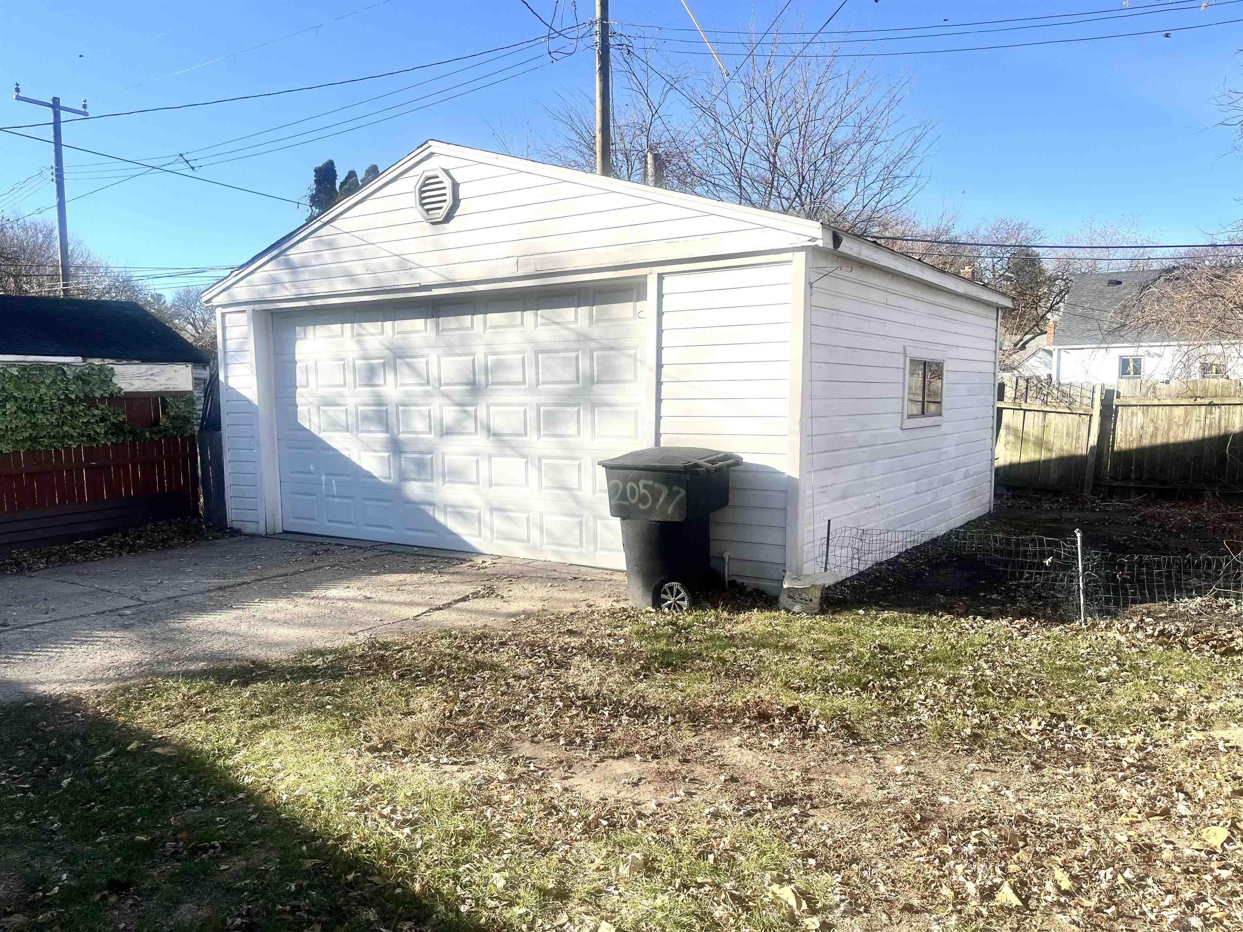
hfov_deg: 67.3
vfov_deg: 53.1
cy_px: 466
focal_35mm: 26
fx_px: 934
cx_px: 622
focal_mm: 5.1
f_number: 1.6
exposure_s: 1/2825
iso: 50
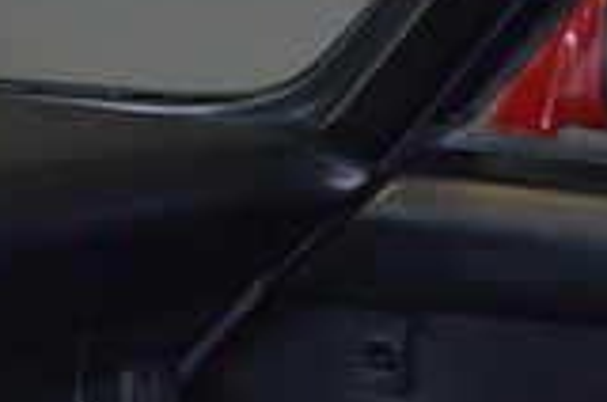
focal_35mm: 173
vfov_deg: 7.8
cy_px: 607
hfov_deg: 11.0
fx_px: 2911
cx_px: -535
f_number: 3.8
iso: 3200
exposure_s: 1/60
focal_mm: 24
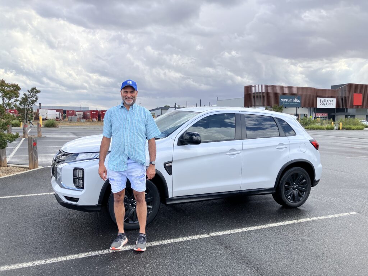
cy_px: 138
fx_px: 298
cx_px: 184
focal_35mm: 28
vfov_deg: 49.7
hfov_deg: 63.4
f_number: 1.8
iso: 32
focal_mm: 3.99
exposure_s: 1/1675
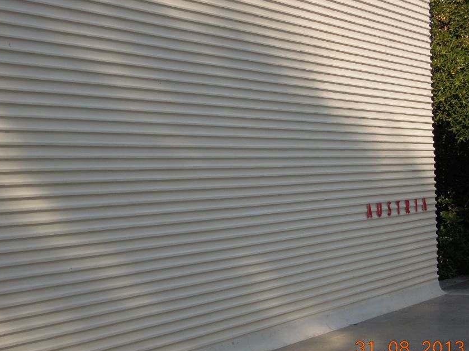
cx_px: 206
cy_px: 179
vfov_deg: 15.7
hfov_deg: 20.9
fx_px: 1273
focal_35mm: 94
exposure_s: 1/640
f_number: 4.7
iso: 160
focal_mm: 13.8
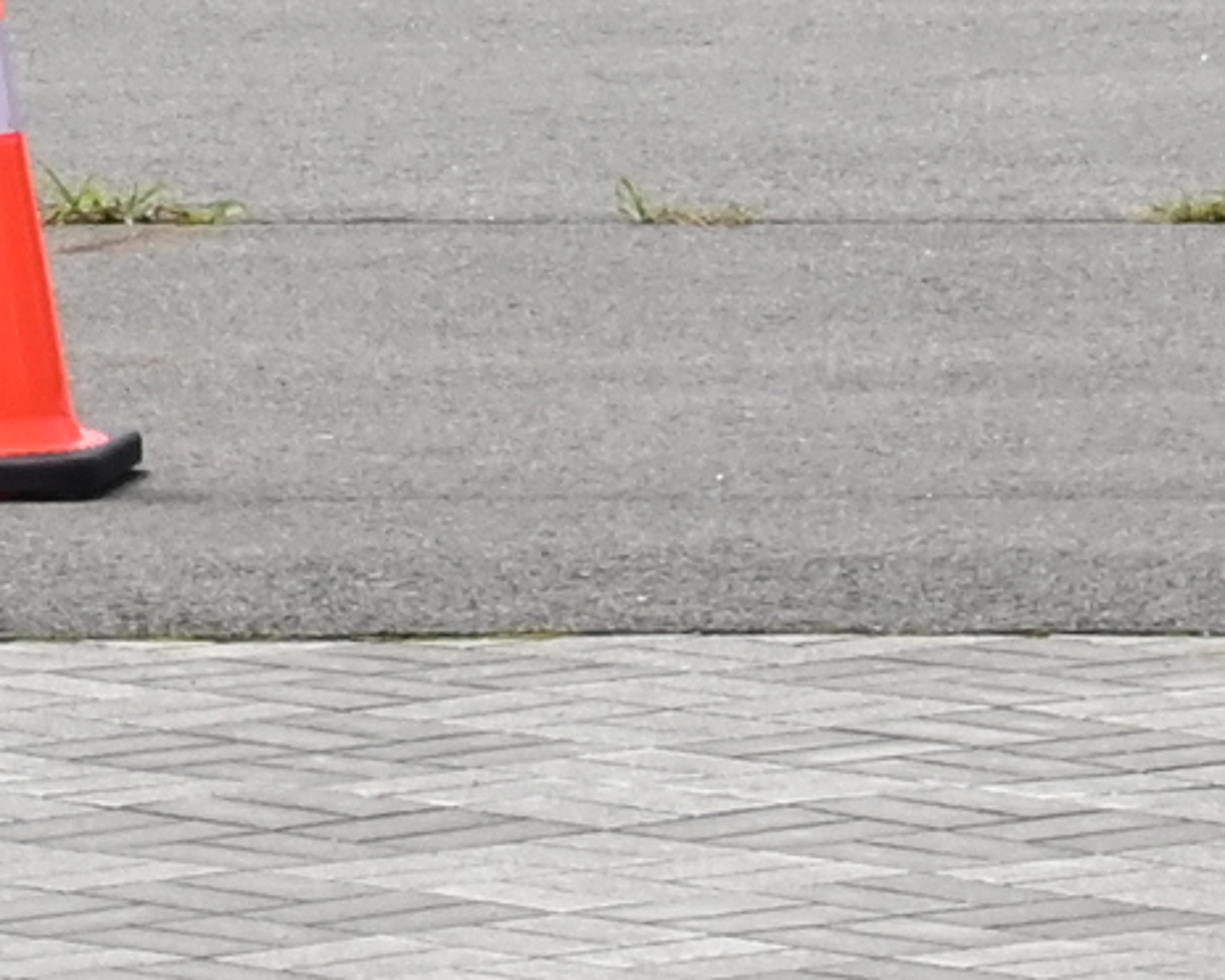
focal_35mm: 1456
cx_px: -2769
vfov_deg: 1.1
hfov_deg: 1.3
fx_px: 52785
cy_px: -2499
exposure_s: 1/320
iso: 400
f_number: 11
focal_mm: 115
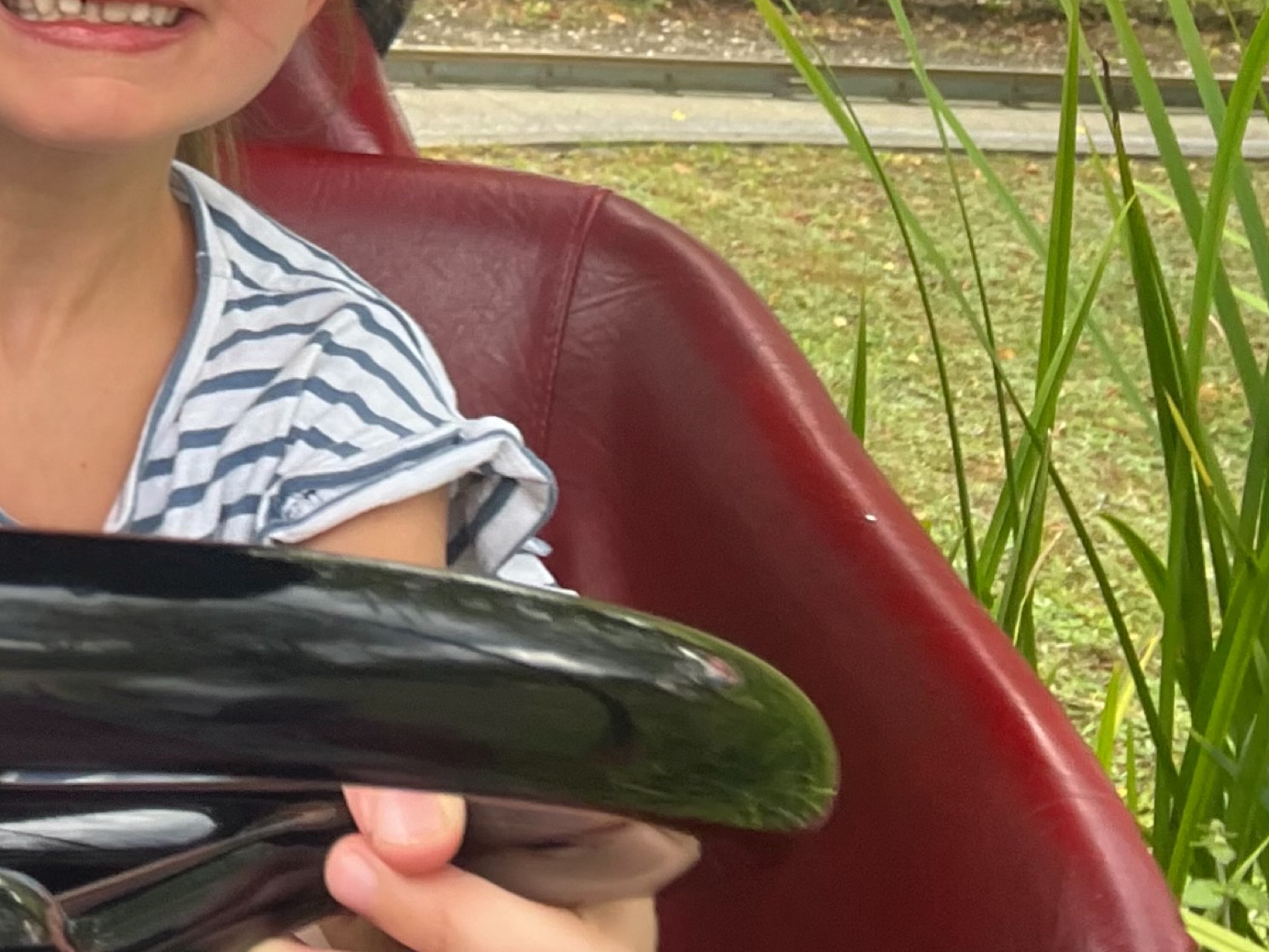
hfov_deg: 26.9
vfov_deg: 19.9
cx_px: -77
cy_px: -338
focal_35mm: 67
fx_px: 2456
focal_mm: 2.71
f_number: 2.2
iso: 40
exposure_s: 1/121
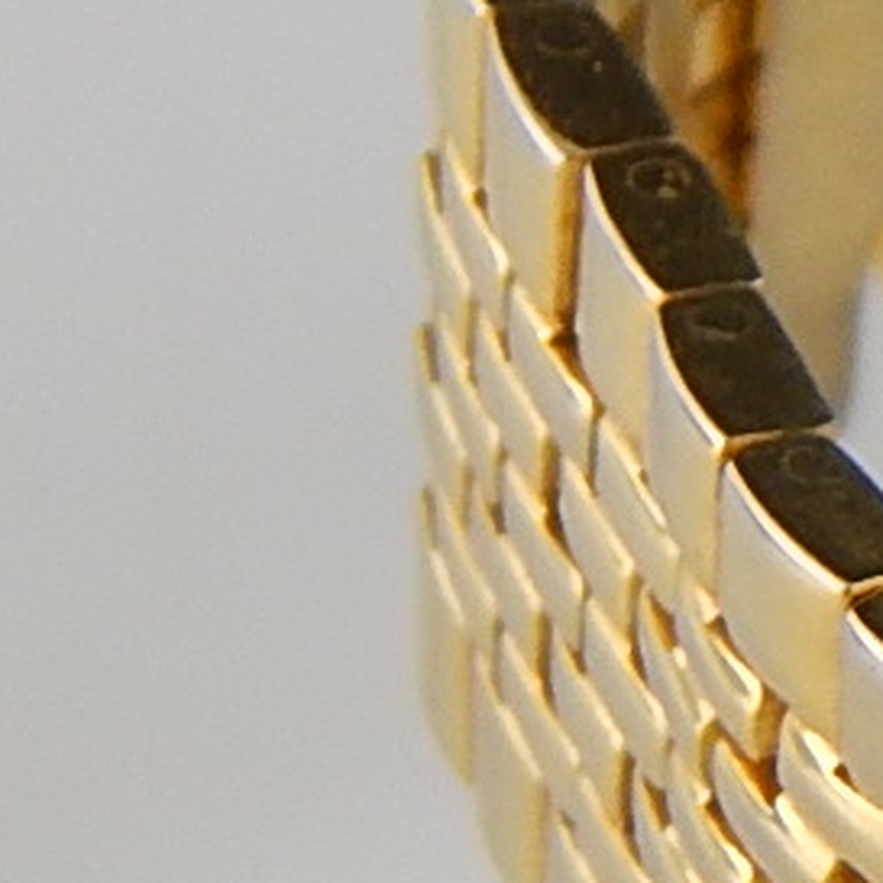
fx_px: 15555
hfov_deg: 3.2
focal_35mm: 539
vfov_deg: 3.3
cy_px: 414
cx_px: 2465
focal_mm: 18.7
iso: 220
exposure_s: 1/30
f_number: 4.5
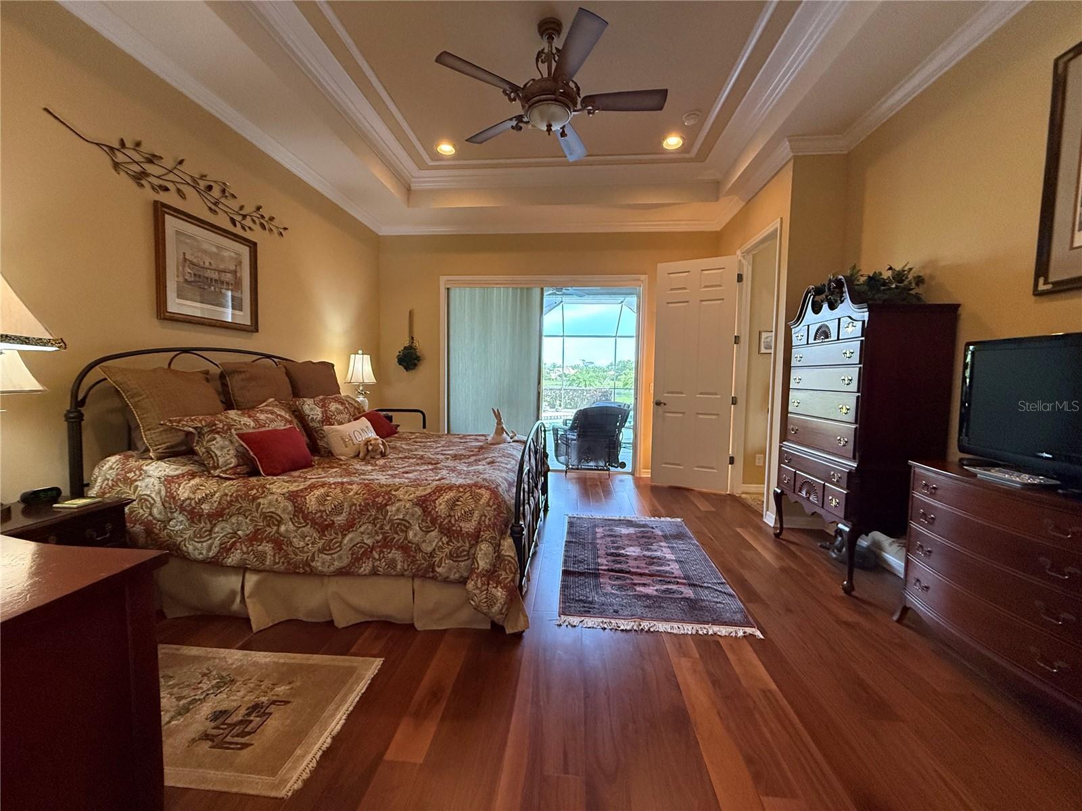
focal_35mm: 14
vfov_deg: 85.7
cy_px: 406
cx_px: 541
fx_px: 438
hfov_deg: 102.1
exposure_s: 1/120
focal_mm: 2.22
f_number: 2.2
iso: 640
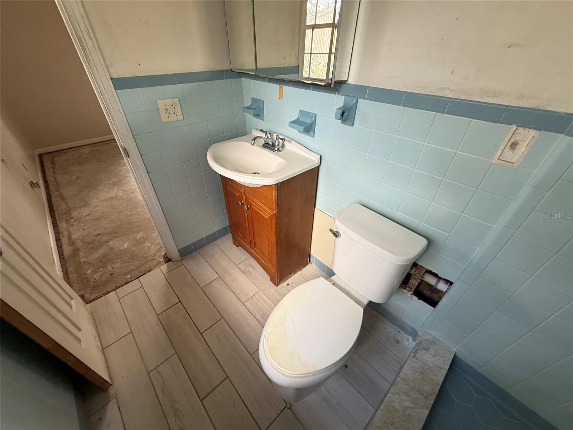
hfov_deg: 102.1
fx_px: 232
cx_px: 286
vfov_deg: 85.7
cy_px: 215
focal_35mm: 14
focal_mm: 2.22
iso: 160
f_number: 2.2
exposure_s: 1/99
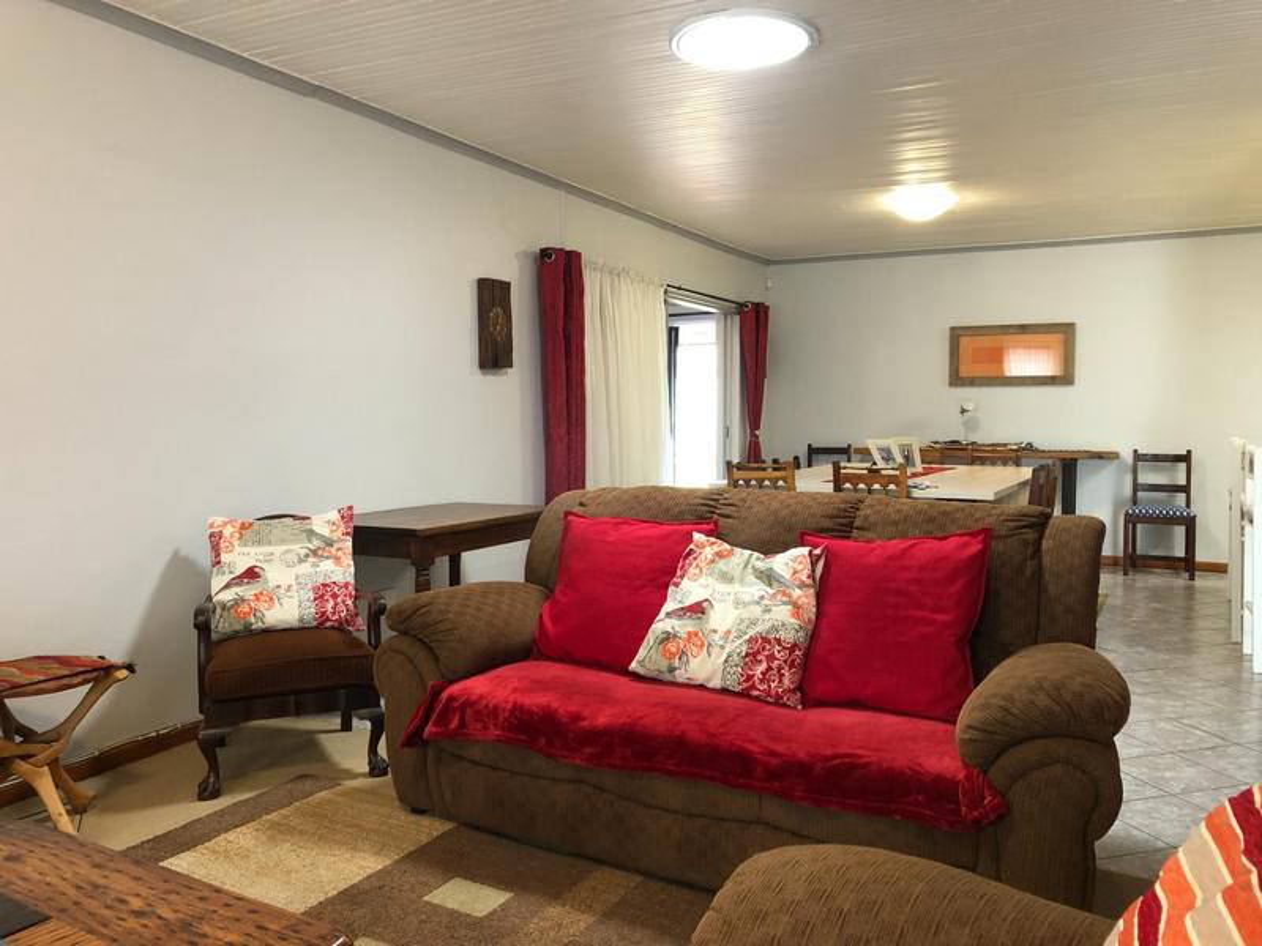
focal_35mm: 28
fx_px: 1021
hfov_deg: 63.4
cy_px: 473
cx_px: 631
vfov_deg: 49.7
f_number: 1.8
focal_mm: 3.99
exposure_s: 1/17
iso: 50
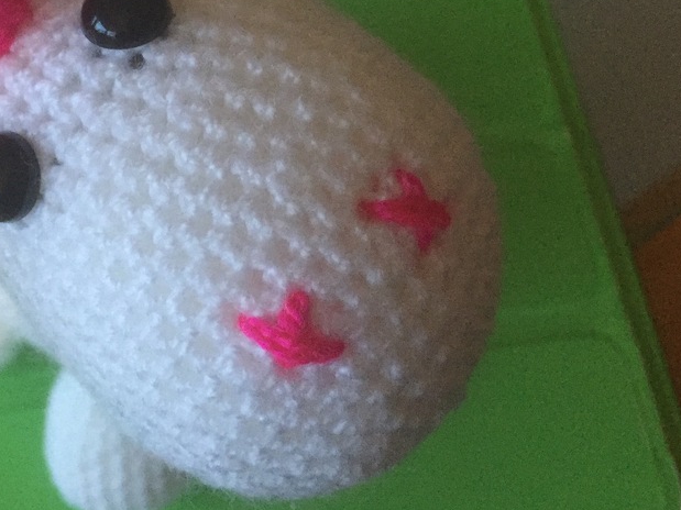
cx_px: 191
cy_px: 125
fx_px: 983
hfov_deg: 37.5
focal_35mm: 50
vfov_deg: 28.6
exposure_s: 1/25
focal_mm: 4.15
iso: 250
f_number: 2.2
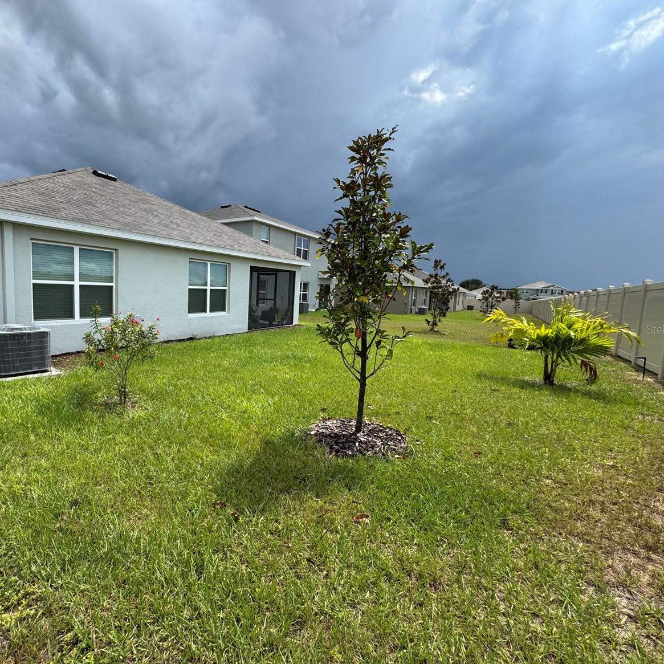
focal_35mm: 17
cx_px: 245
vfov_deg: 84.0
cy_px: 329
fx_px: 369
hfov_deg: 82.2
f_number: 2.2
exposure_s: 1/1506
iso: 50
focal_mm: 2.22
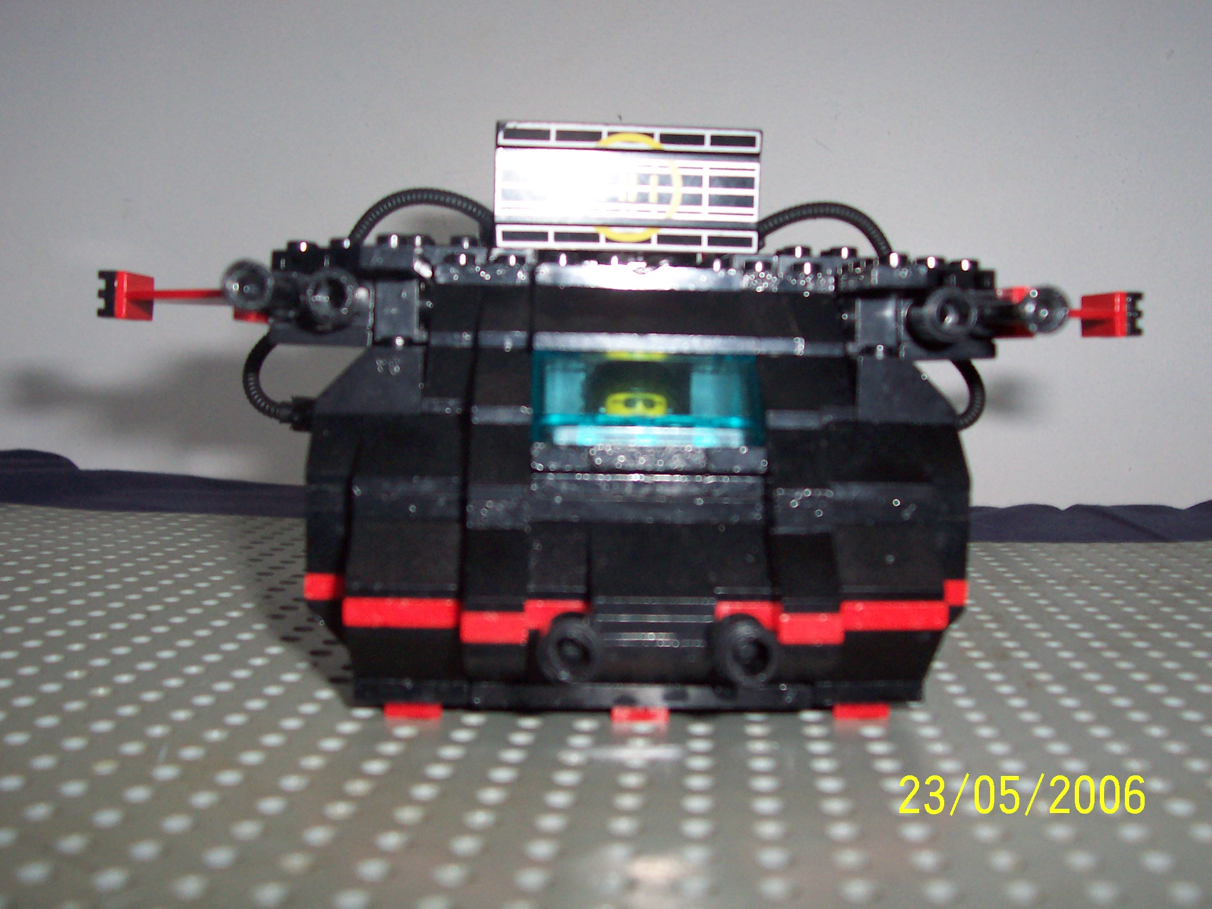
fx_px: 1295
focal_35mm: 37
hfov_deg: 50.1
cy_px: 454
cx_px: 606
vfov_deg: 38.7
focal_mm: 5.6
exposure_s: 1/60
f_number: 2.8
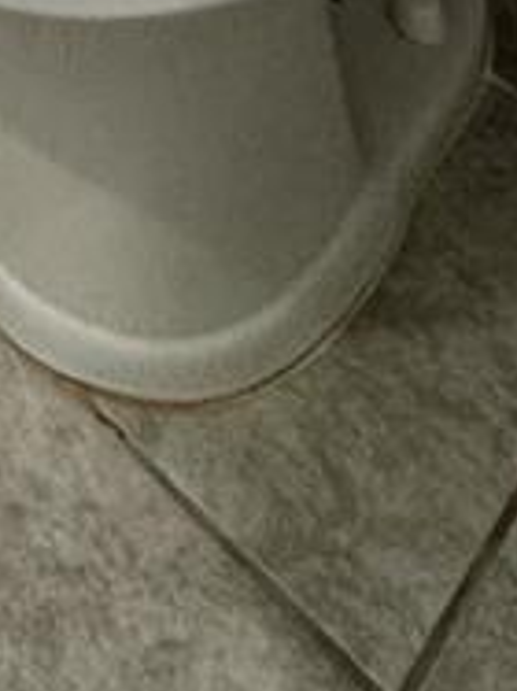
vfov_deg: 11.0
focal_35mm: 90
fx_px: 1794
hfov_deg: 13.7
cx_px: -558
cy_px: -1463
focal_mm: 2.22
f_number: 2.2
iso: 200
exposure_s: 1/120
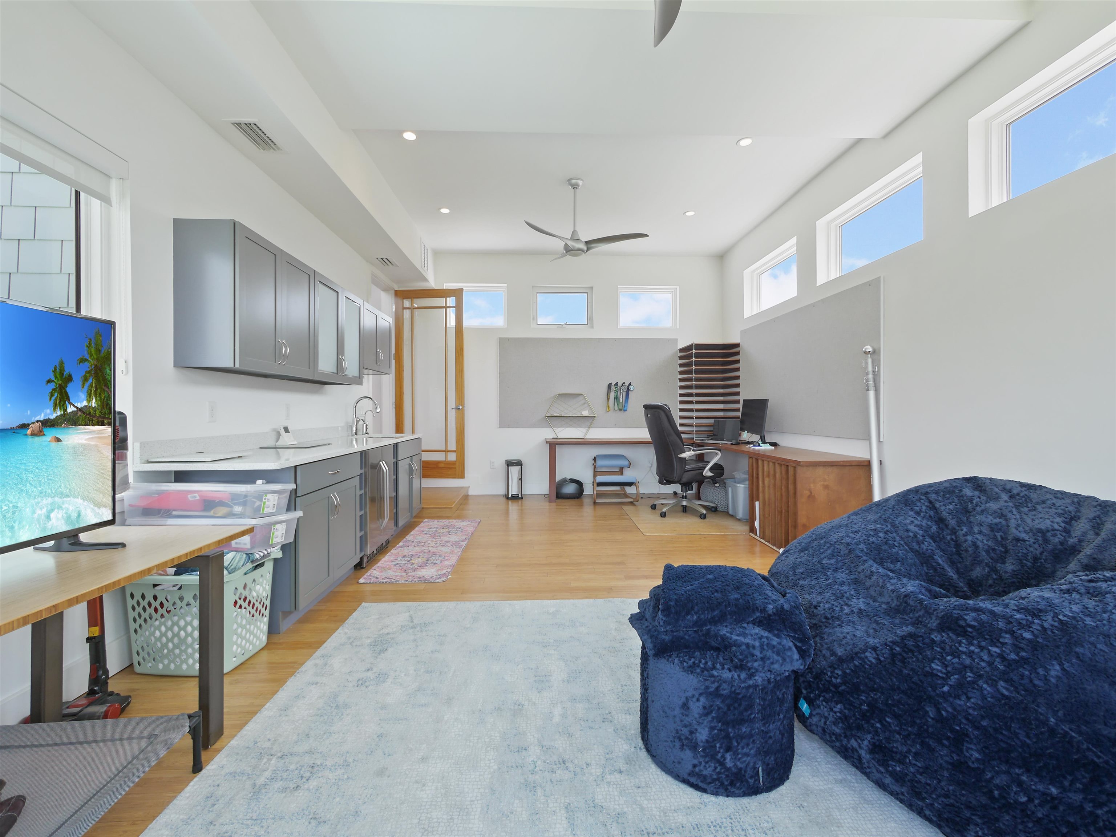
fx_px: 451
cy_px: 418
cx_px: 558
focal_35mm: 14
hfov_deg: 102.1
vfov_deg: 85.7
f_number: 4
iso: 400
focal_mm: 7
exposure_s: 1/125
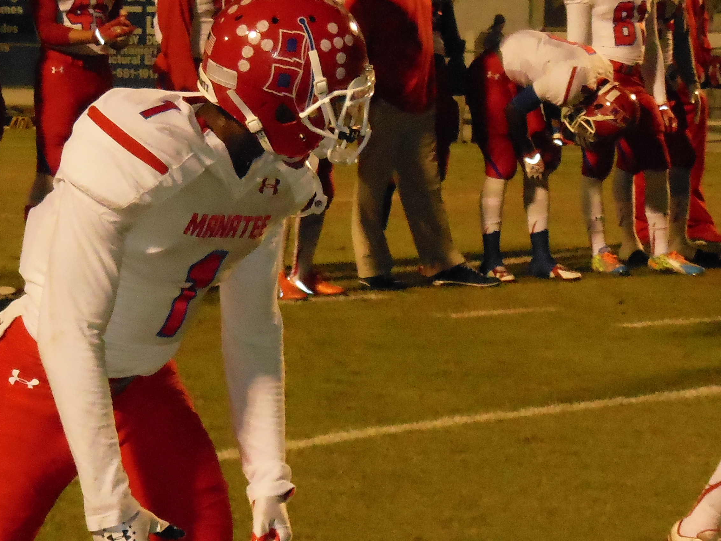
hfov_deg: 8.8
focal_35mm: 225
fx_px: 4687
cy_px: 447
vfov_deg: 6.6
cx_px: 112
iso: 1600
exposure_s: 1/60
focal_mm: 19.7
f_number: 4.8
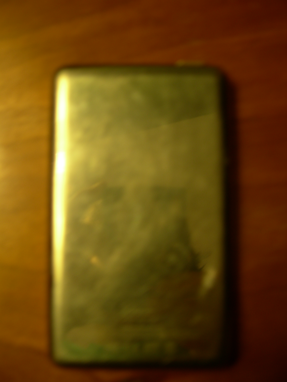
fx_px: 420
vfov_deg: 49.0
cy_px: 191
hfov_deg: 37.7
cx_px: 144
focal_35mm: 38
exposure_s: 1/8.1
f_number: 2.8
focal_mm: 7.8
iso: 50
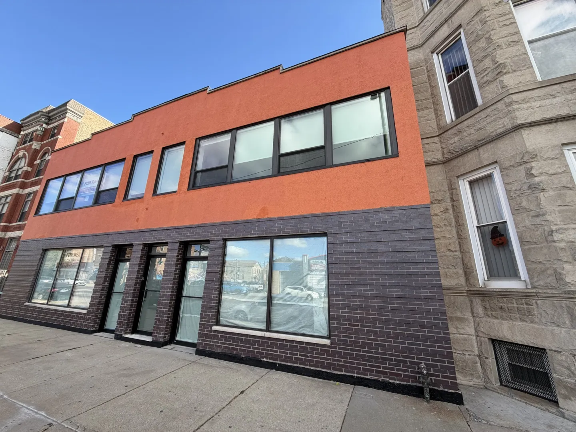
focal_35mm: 14
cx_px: 288
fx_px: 233
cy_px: 216
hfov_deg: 102.1
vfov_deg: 85.7
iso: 40
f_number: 2.2
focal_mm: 2.22
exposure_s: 1/502
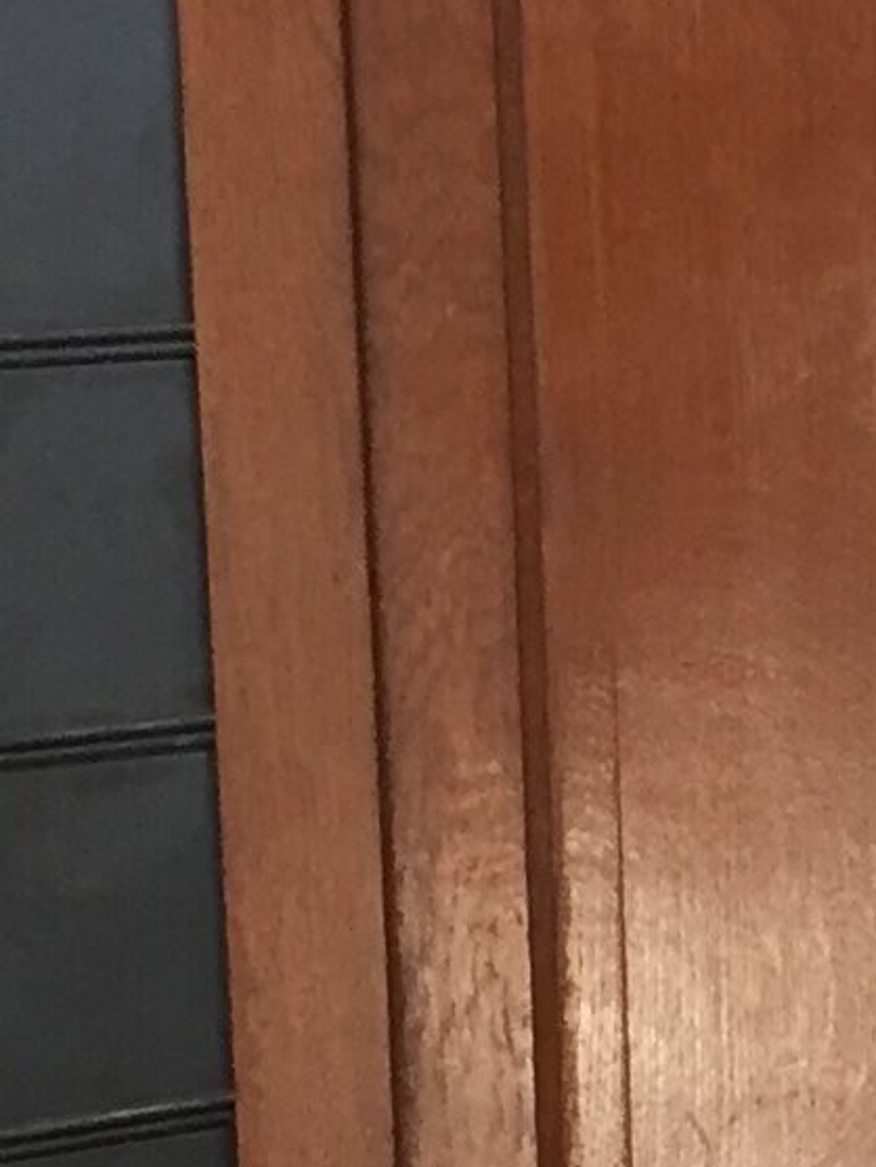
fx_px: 5734
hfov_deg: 8.3
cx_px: 1693
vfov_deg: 11.5
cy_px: 1148
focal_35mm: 170
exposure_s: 1/33
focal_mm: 4.15
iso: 160
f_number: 2.2
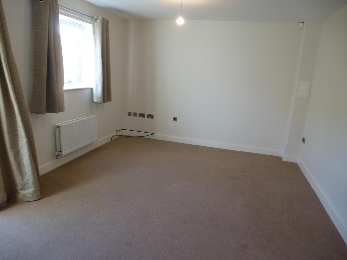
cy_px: 130
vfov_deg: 56.8
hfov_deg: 71.6
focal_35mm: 24
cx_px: 174
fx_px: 241
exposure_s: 1/60
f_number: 3.3
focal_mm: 4.3
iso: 200
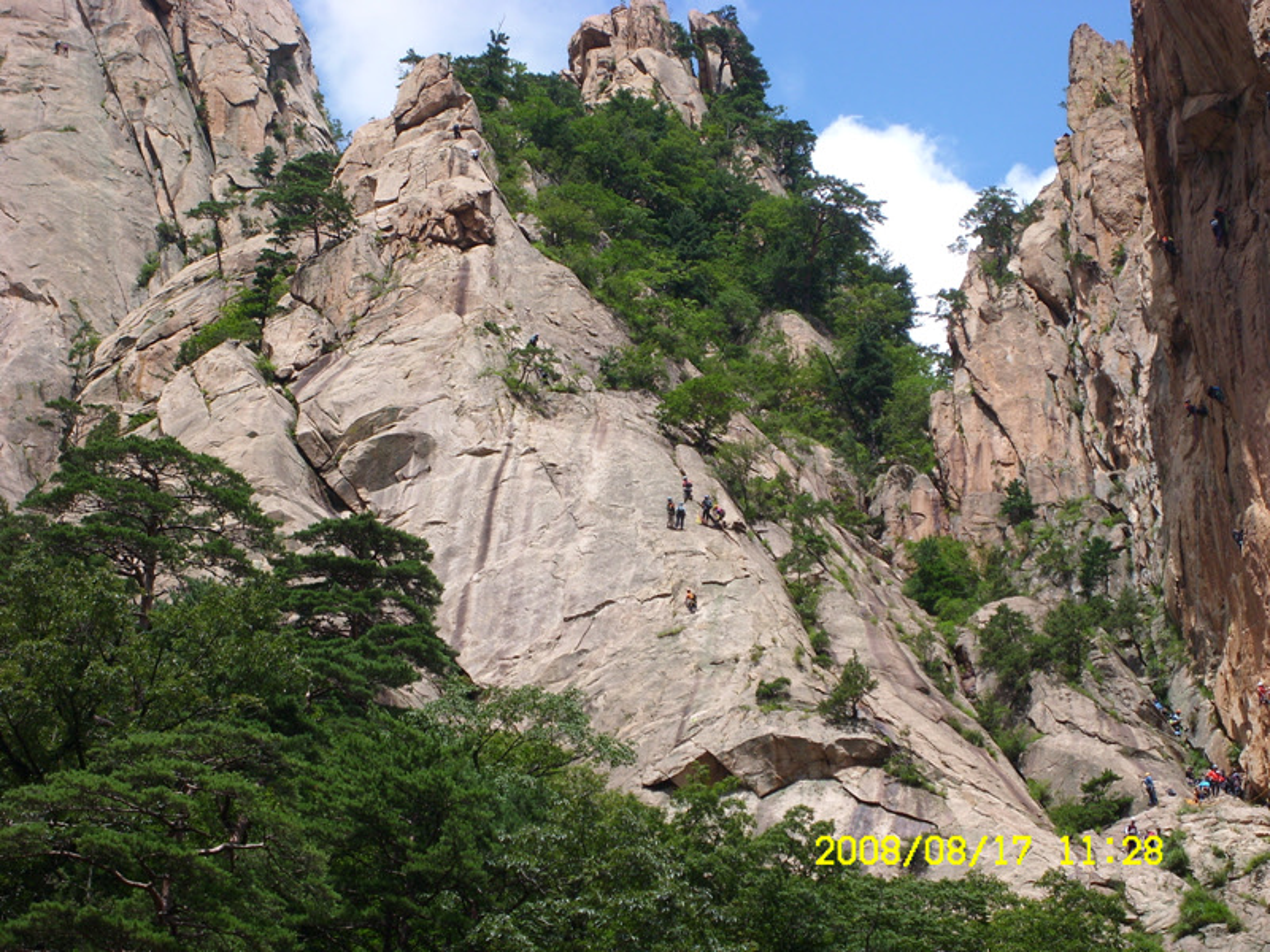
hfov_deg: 18.7
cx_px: 635
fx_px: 3852
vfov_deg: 14.1
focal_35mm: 105
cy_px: 476
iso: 50
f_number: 4.9
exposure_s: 1/620
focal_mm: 17.4
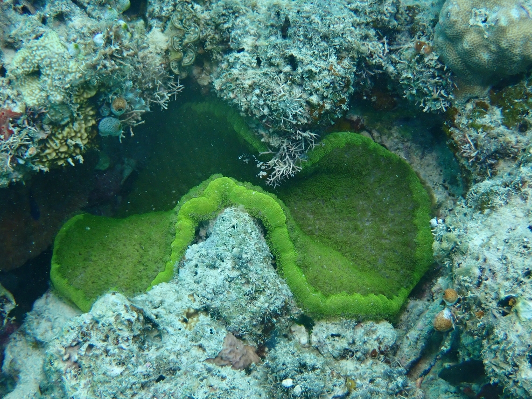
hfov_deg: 29.0
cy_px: 200
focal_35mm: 67
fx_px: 1030
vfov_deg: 21.9
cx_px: 266
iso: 250
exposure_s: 1/125
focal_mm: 11.88
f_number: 5
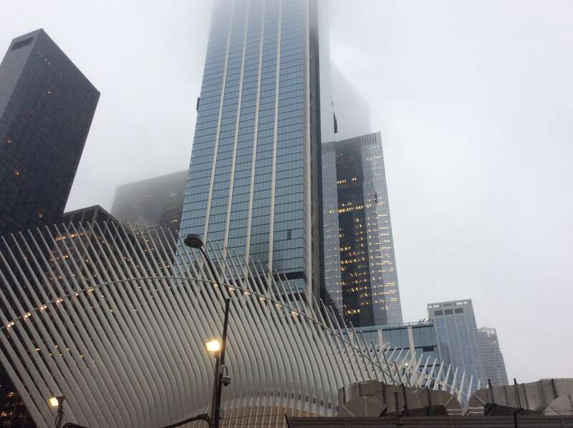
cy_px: 214
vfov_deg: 44.1
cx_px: 286
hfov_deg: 56.9
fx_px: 529
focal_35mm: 32
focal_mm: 3.3
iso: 40
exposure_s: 1/60
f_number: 2.4
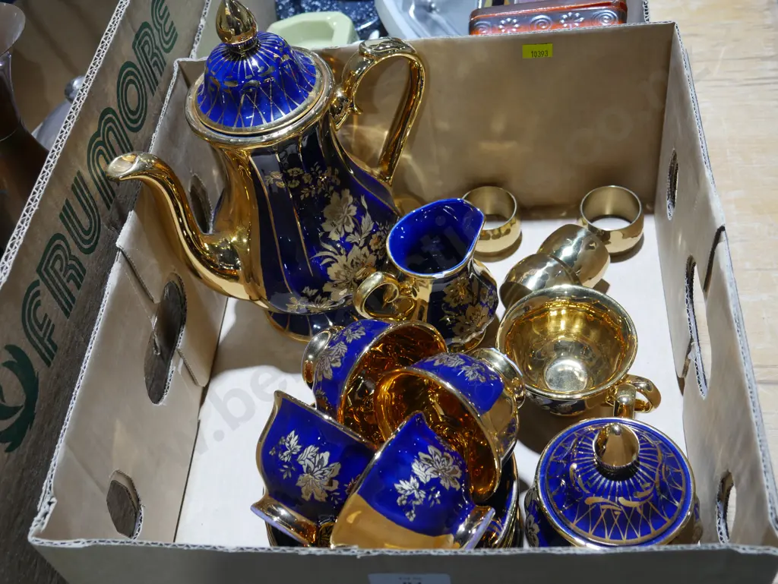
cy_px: 292
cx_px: 389
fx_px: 899
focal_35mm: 40
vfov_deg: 36.0
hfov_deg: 46.8
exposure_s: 1/60
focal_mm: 20
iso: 400
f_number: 4.5
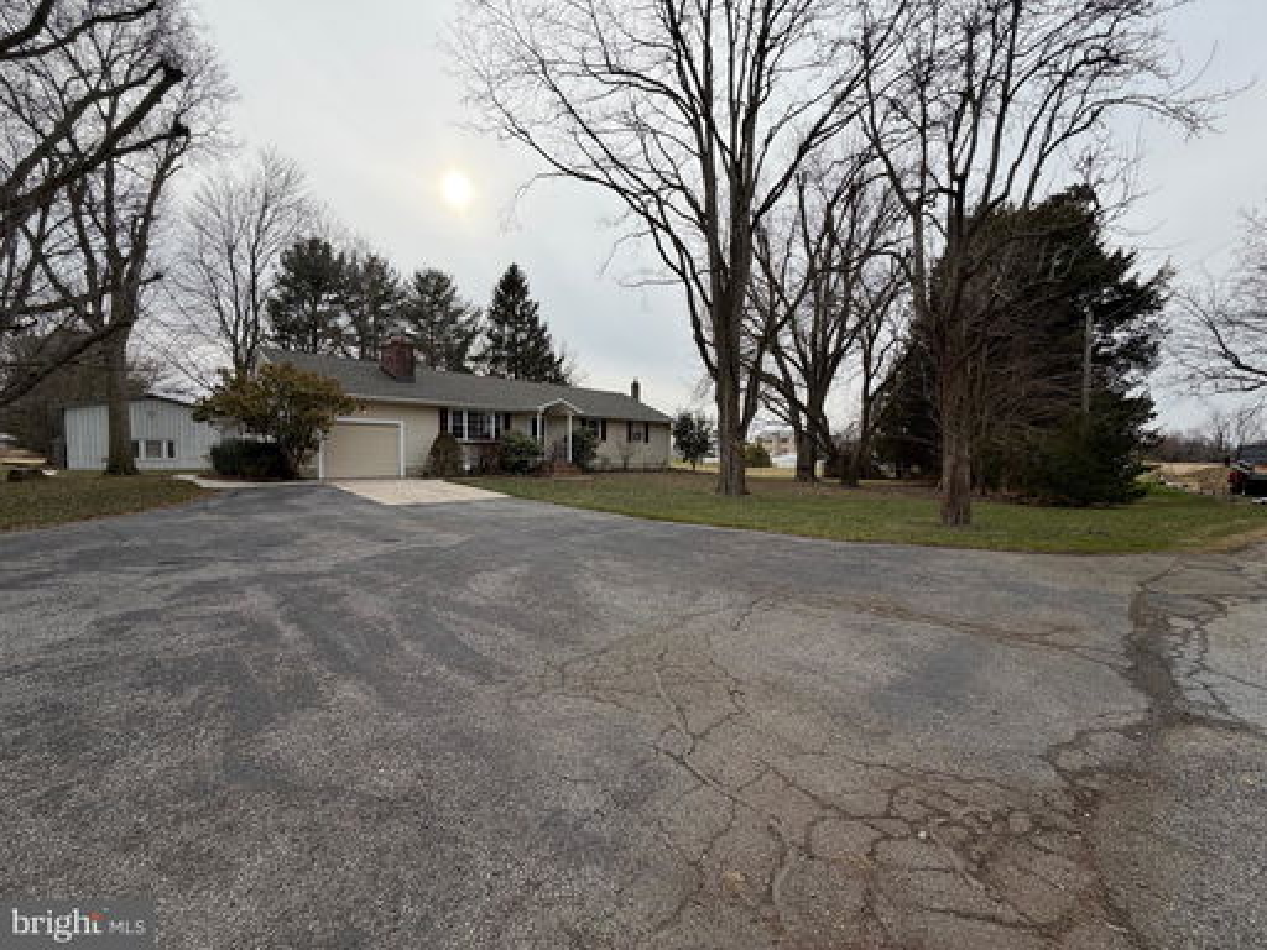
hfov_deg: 102.1
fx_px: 512
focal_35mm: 14
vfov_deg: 85.7
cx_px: 634
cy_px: 475
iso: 40
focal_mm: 2.22
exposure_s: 1/770
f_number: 2.2
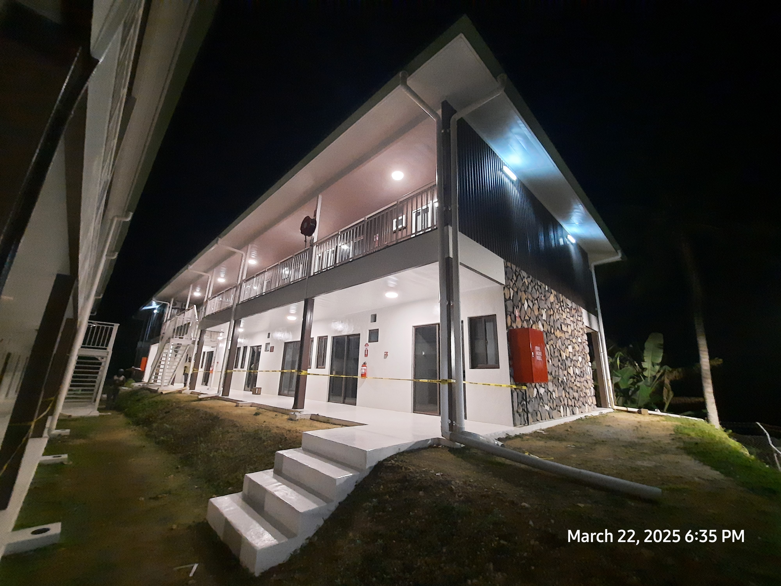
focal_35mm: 13
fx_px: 293
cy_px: 293
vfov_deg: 89.9
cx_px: 390
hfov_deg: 106.2
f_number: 2.2
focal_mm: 1.74
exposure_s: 1/20
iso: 800
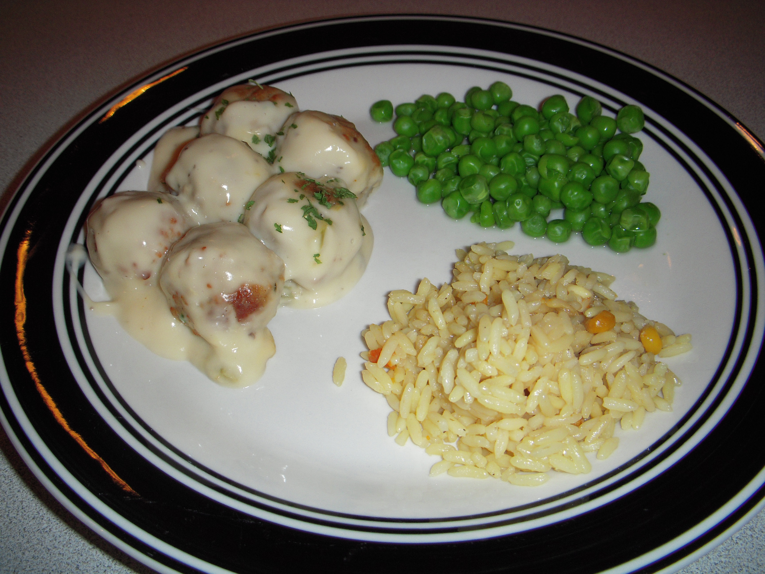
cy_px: 287
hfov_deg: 49.0
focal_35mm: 38
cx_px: 382
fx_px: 840
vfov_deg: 37.7
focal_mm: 6.3
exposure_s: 1/30
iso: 100
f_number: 3.3
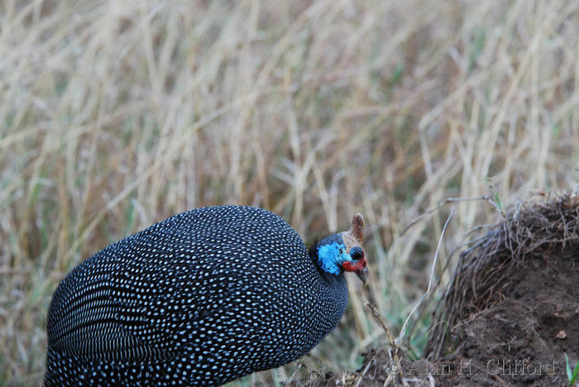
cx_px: 290
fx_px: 5070
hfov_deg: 6.5
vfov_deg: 4.4
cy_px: 194
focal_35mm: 315
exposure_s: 1/100
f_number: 5.3
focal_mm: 210
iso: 720
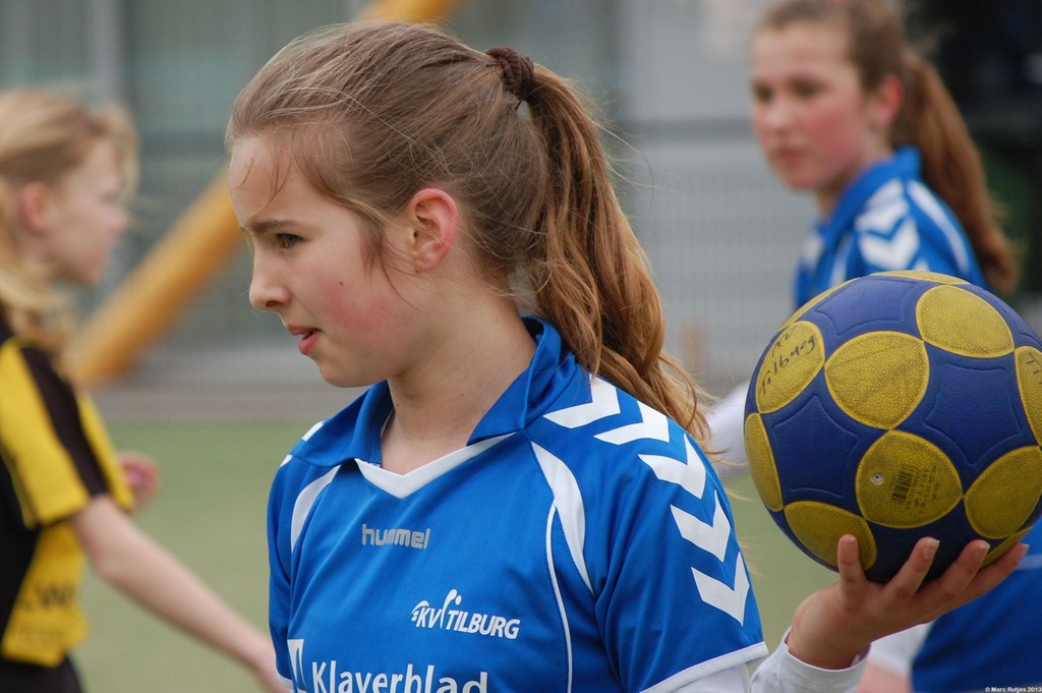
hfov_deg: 9.5
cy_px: 346
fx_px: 6290
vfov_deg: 6.3
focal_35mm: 218
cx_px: 521
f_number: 5.3
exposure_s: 1/800
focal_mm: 145
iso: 400
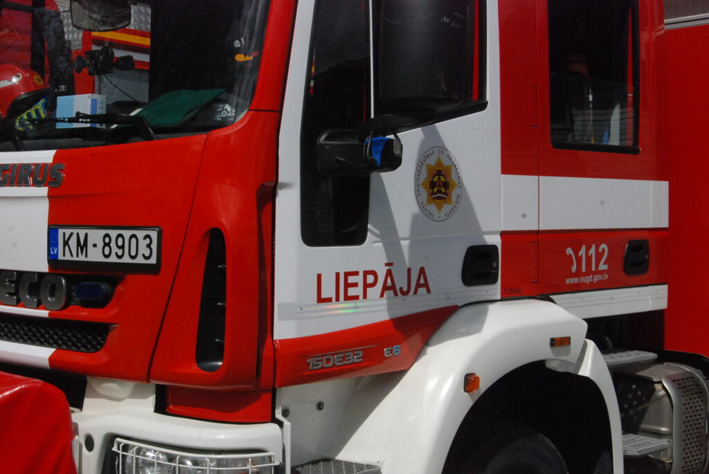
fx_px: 1124
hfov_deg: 35.0
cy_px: 237
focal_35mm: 57
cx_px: 354
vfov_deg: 23.8
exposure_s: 1/1600
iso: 1600
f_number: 20
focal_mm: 38
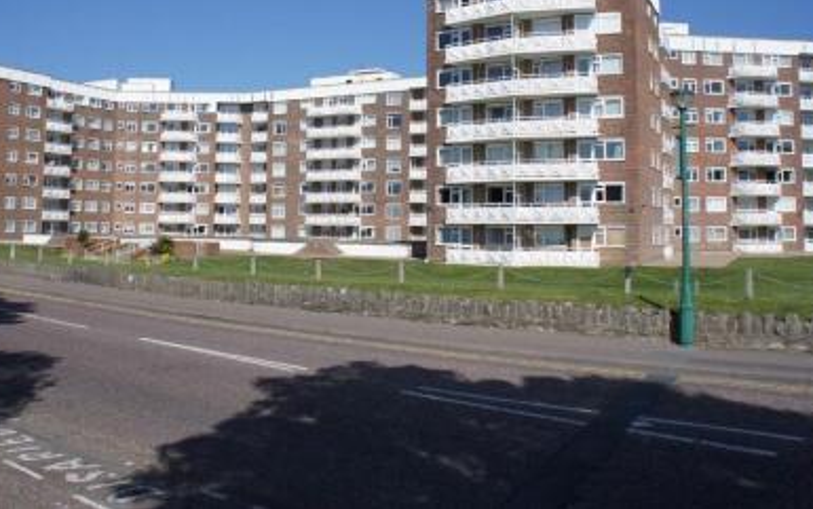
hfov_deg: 56.6
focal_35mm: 34
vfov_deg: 37.0
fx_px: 754
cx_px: 367
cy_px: 178
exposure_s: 1/800
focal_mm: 18
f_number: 7.1
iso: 200
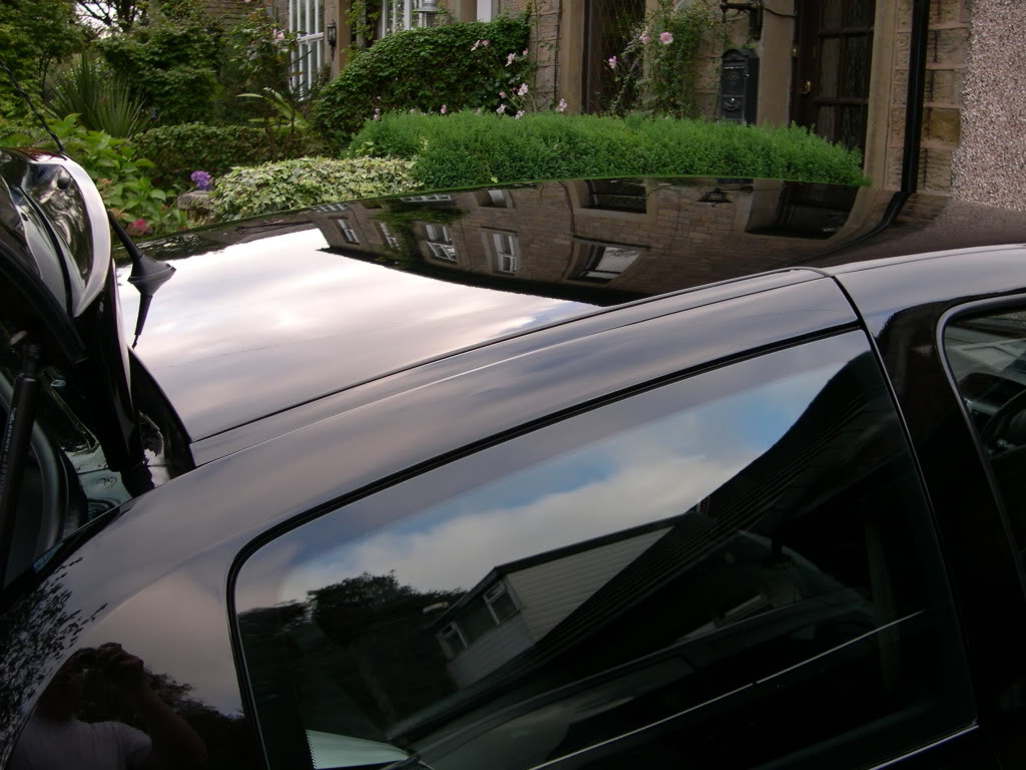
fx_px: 1126
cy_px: 385
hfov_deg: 49.0
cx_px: 513
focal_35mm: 38
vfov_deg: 37.7
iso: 100
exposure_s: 1/95.5
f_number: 2.8
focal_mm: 8
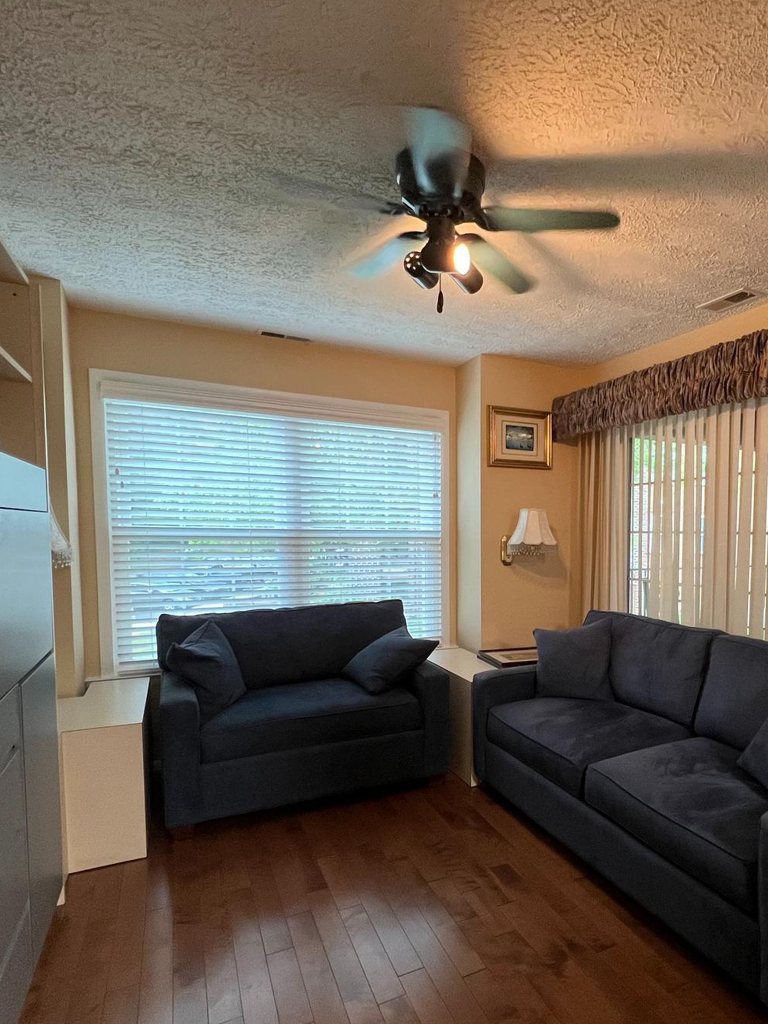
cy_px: 588
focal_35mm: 20
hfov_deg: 62.5
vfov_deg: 81.2
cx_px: 569
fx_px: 592
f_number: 1.8
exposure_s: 1/60
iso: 320
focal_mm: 1.57
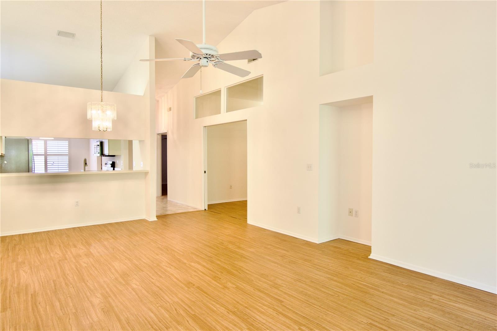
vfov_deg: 59.5
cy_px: 166
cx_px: 248
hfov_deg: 81.2
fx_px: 290
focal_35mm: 21
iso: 200
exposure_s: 1/60
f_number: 4
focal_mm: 14
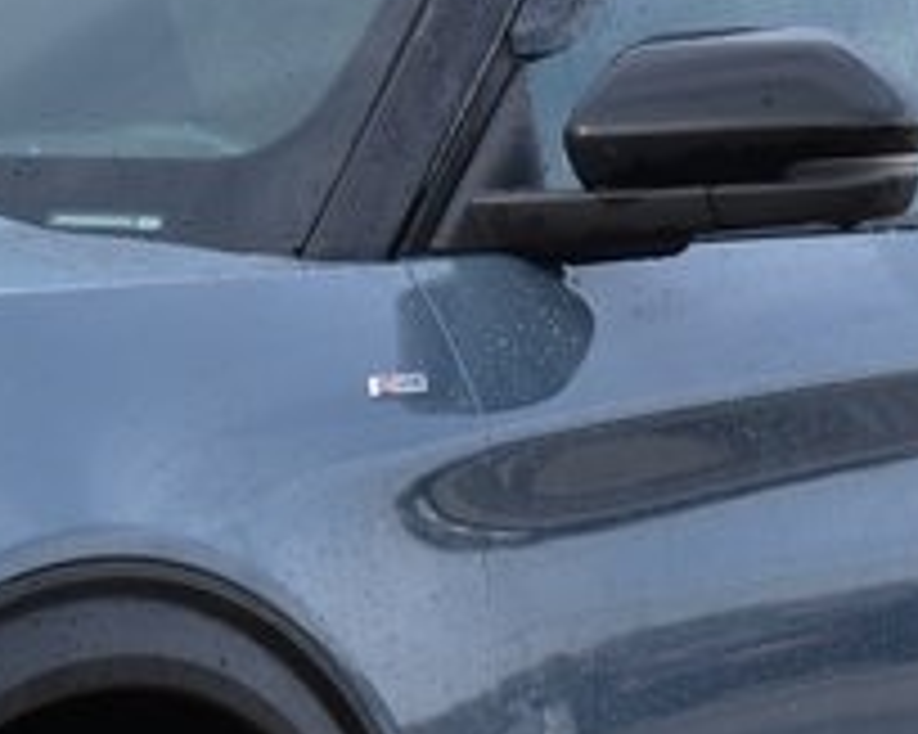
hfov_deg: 5.2
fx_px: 9966
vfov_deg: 4.2
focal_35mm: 367
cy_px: 745
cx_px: -320
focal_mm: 52
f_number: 10
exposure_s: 1/200
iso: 400
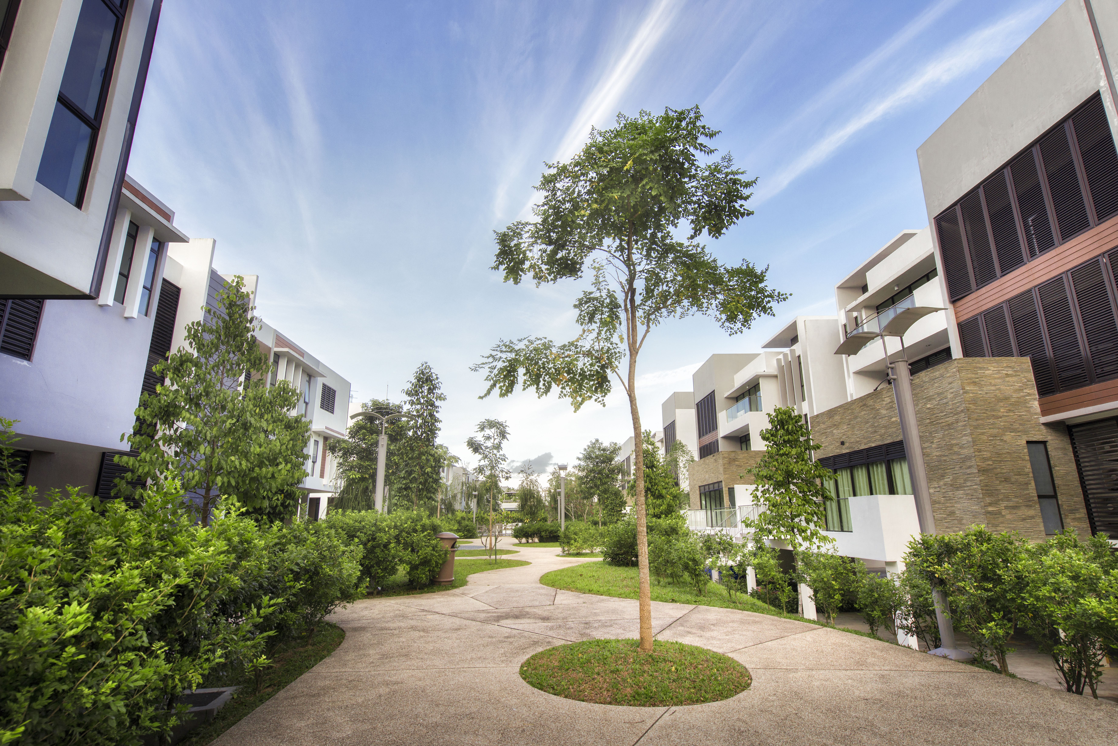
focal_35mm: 14
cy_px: 373
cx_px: 559
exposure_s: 1/400
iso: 200
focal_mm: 14
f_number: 6.3
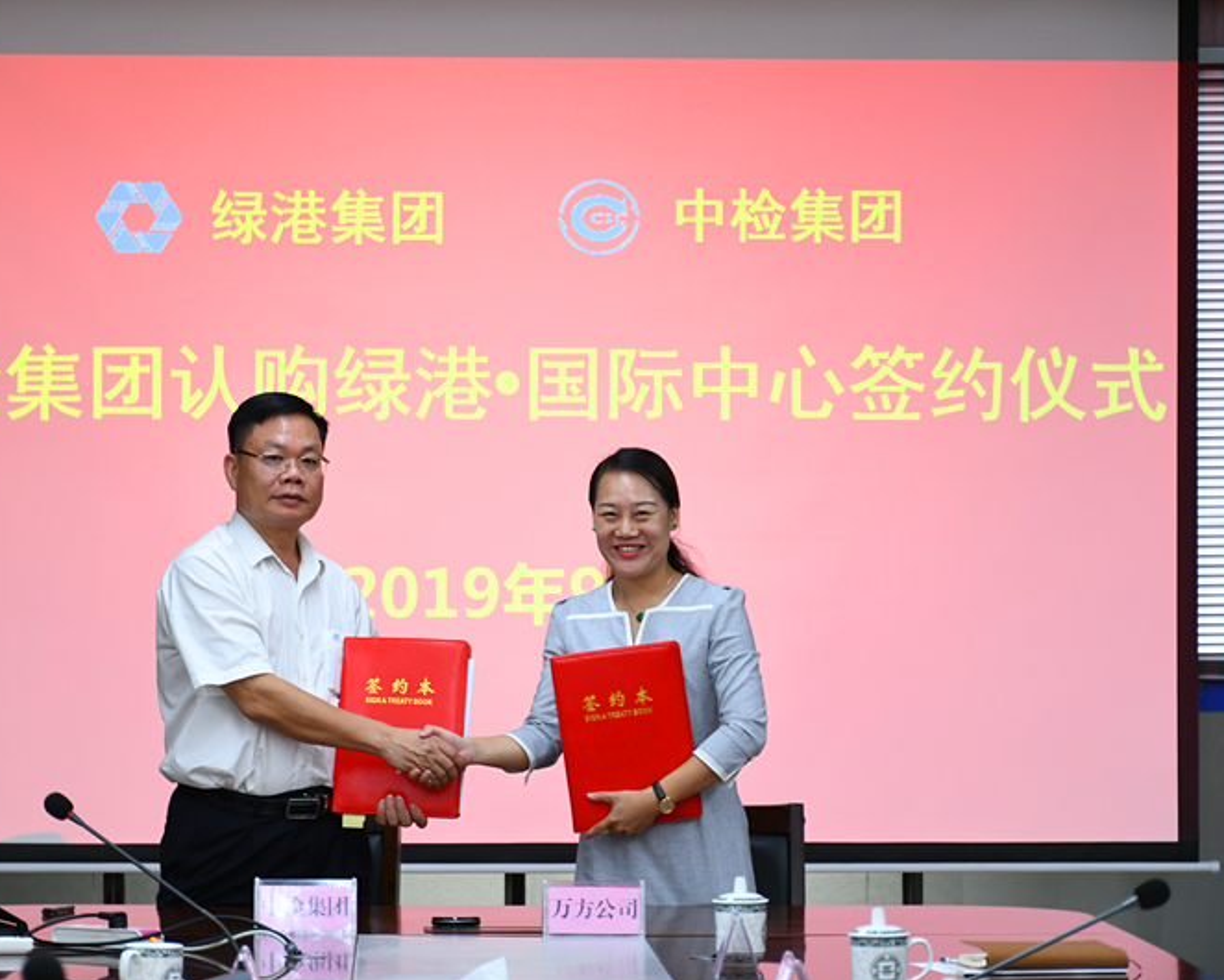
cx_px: 534
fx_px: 4928
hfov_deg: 14.2
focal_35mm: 136
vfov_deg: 11.4
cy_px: 491
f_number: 5.3
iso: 1000
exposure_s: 1/60
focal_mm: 80
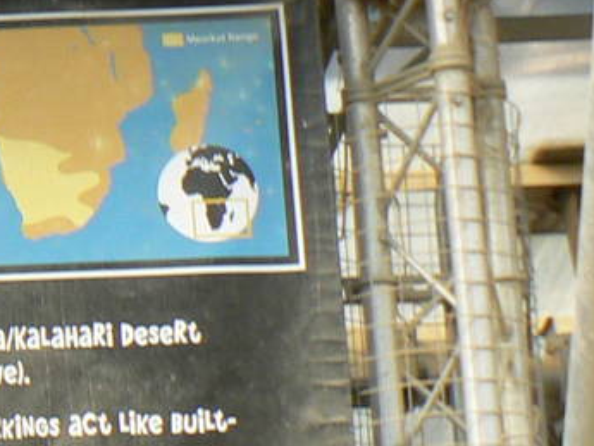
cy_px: 267
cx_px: -739
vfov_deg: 8.9
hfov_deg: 10.5
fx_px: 2867
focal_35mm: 167
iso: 80
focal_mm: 6
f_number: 5.6
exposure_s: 1/100
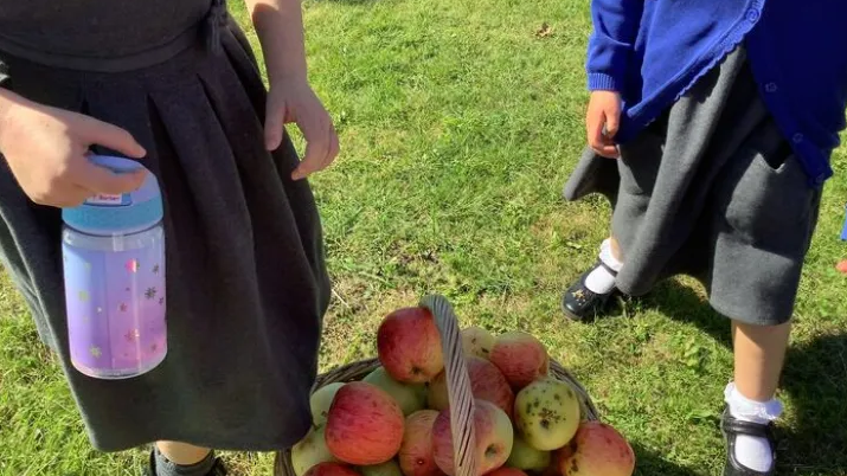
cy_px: 227
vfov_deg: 34.6
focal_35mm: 34
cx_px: 424
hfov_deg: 58.0
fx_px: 764
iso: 25
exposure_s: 1/413
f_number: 2.4
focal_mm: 3.3
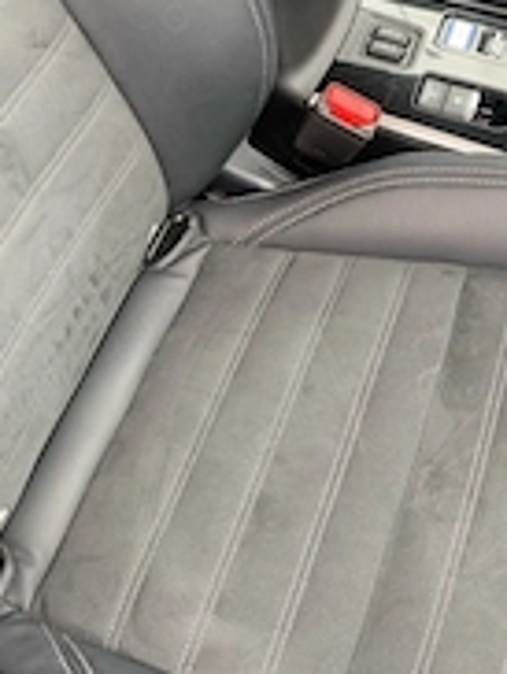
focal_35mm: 57
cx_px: 433
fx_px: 1111
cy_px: 133
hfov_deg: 25.1
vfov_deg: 32.8
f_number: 1.8
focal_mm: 4.25
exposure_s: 1/119
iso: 100
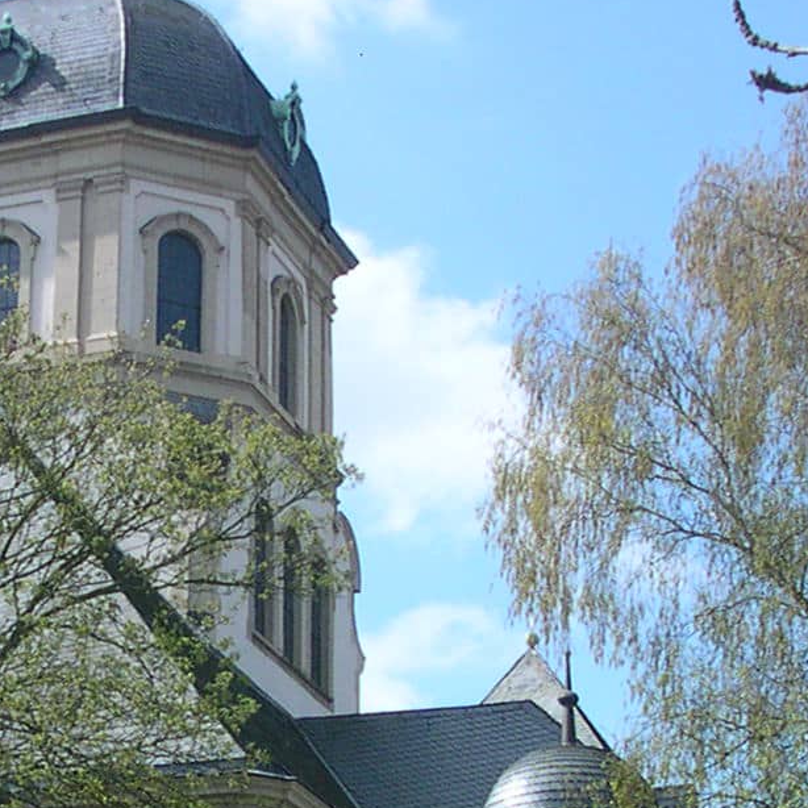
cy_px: 741
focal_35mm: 109
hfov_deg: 15.9
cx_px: 146
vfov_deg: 15.8
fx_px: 2878
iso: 100
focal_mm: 5.6
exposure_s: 1/339
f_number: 4.5
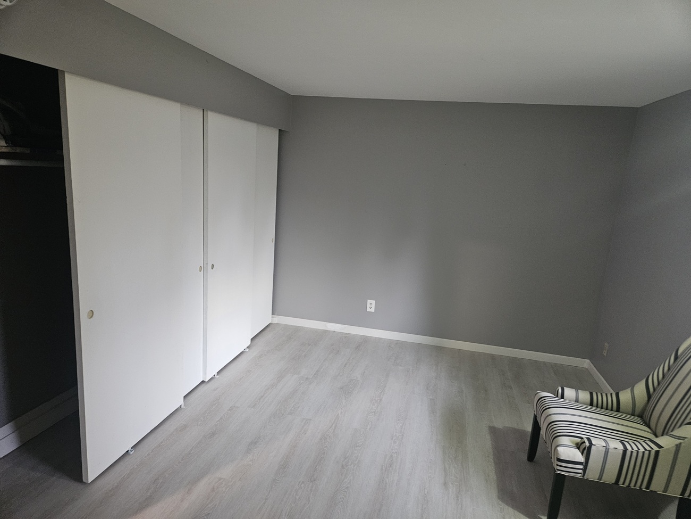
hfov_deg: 73.9
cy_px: 260
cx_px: 346
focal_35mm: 23
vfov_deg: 58.9
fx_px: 459
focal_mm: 5.4
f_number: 1.8
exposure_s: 1/40
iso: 500
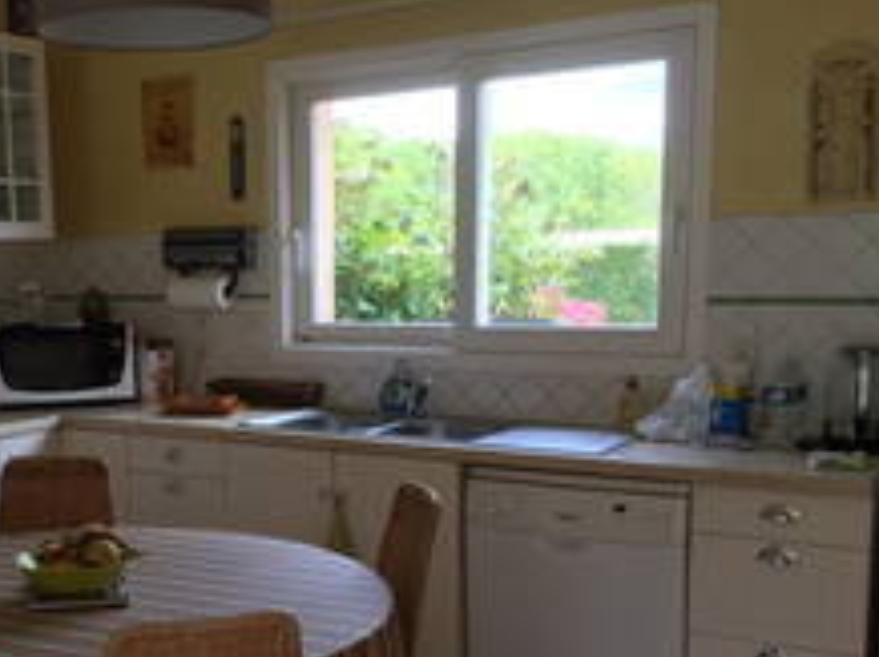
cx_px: 222
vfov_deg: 30.0
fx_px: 1218
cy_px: 443
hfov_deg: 38.7
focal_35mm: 48
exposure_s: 1/100
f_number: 2.2
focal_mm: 4.15
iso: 40
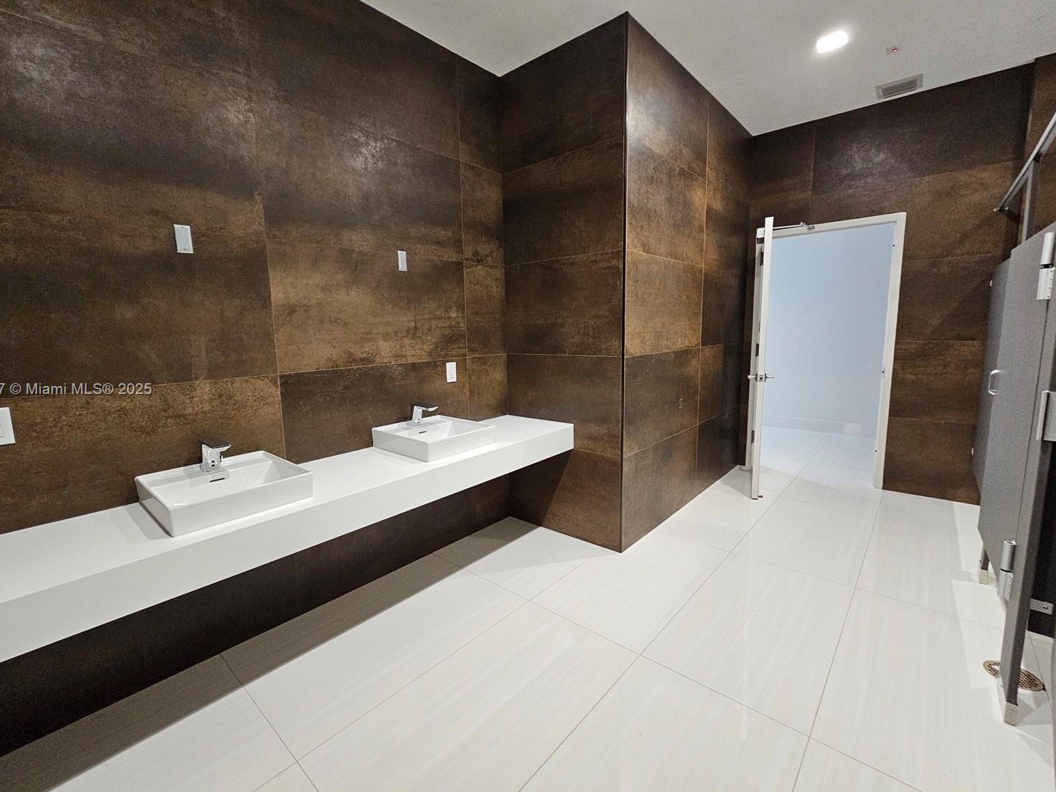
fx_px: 427
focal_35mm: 14
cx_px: 493
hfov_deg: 101.9
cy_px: 390
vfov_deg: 85.7
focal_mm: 2.2
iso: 320
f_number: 2.2
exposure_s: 1/60
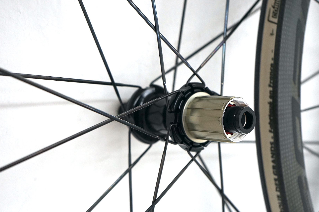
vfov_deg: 23.7
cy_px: 114
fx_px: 505
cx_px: 167
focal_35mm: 57
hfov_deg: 35.1
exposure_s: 1/60
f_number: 5
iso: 1250
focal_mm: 52
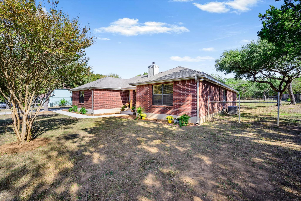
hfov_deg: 104.3
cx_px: 150
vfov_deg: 81.2
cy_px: 100
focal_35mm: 14
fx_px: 117
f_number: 11
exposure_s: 1/500
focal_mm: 14
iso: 800
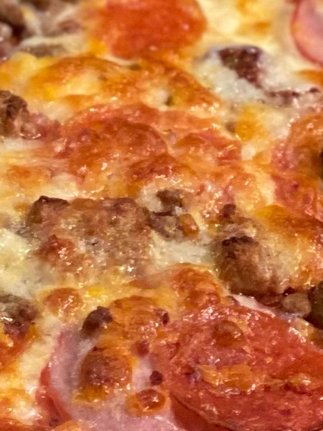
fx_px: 3719
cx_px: -271
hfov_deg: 4.9
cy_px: 103
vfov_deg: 6.6
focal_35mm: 299
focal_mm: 6
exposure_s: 1/40
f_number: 2
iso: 320
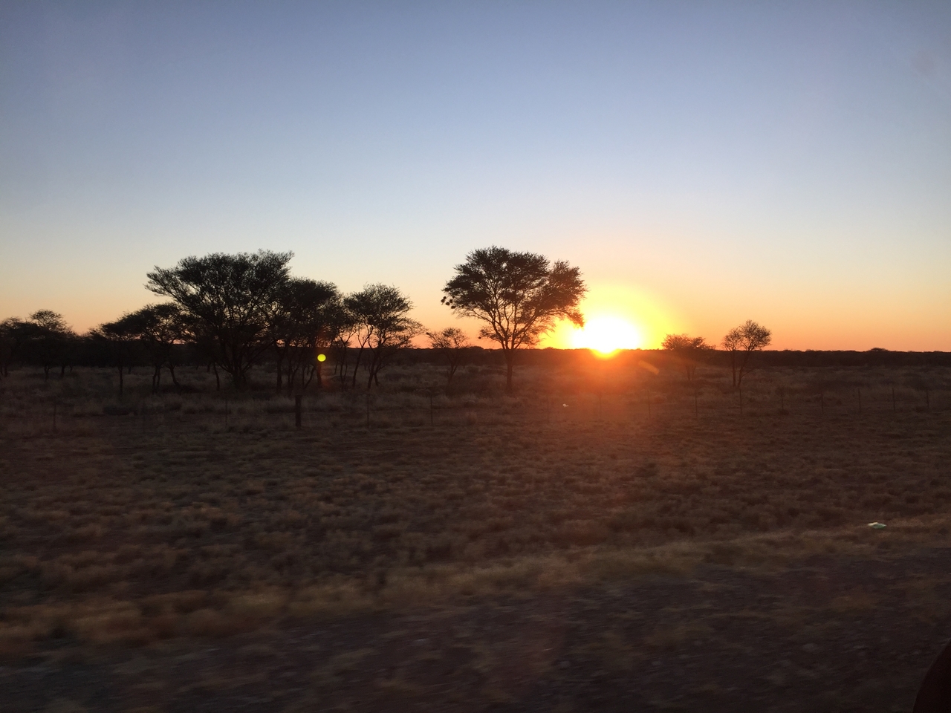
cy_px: 356
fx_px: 797
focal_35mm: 29
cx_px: 476
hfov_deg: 61.7
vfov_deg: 48.2
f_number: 2.2
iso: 32
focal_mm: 4.15
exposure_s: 1/482
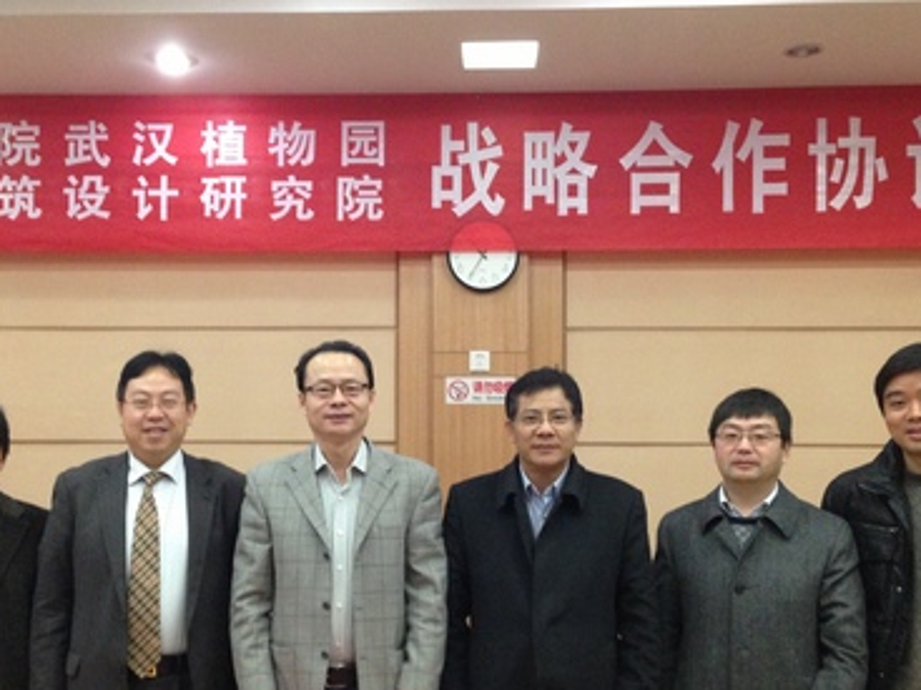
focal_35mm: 45
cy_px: 408
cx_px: 442
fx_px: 1197
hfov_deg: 42.1
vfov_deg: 32.1
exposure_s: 1/20
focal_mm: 4.13
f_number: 2.4
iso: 320
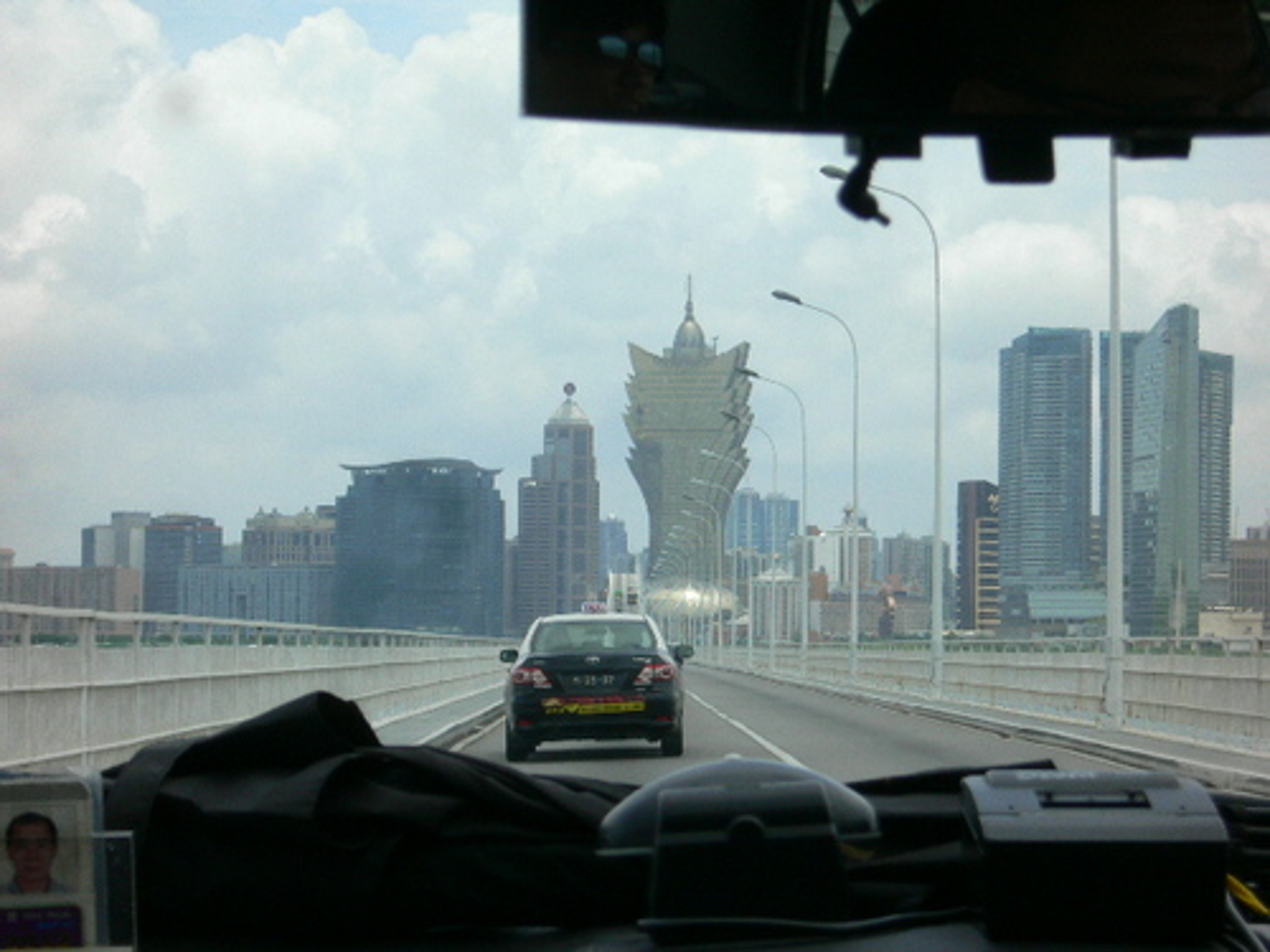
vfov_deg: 14.1
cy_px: 476
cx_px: 635
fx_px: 3852
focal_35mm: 105
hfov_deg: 18.7
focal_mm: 17.4
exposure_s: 1/125
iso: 80
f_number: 10
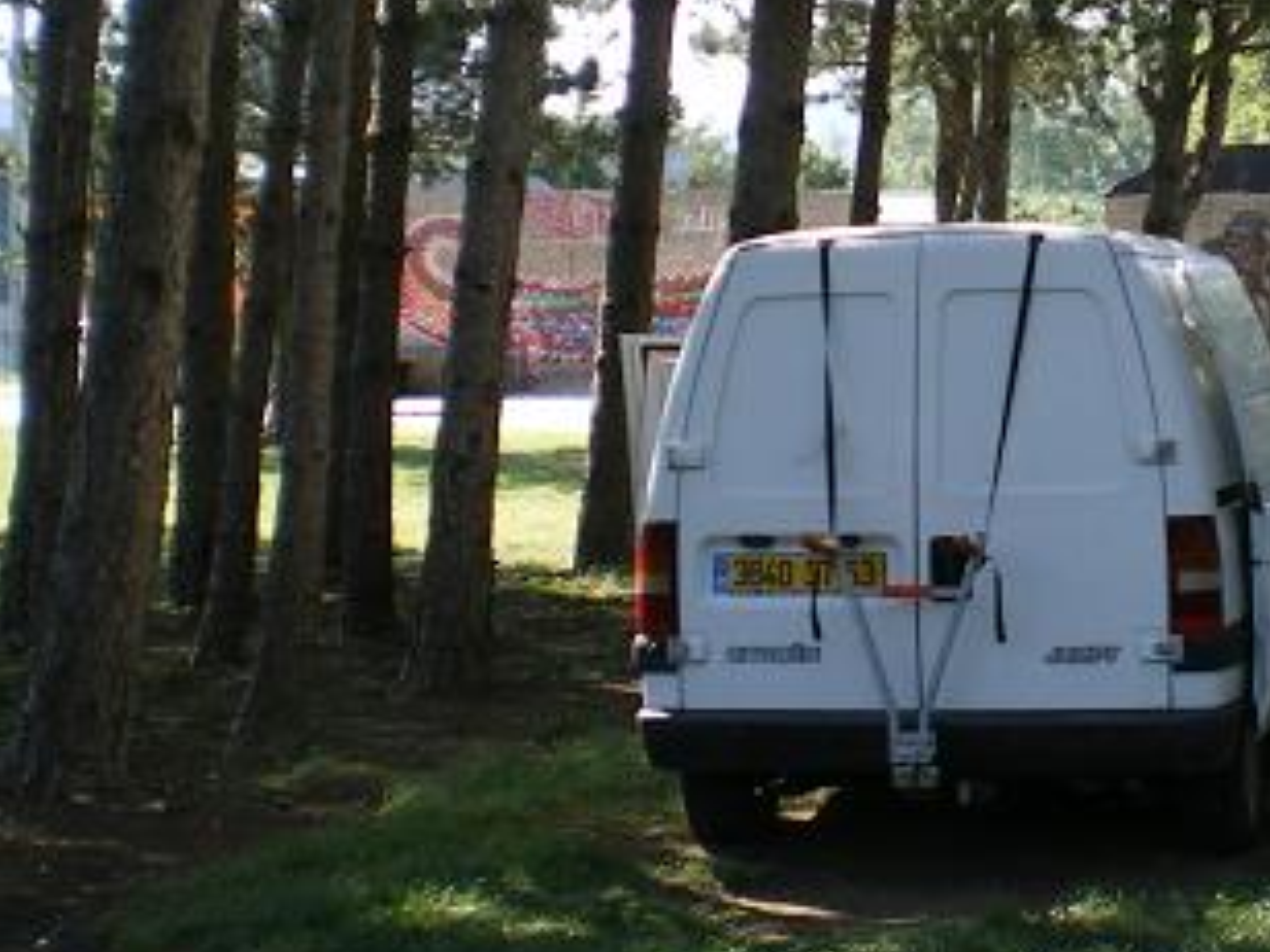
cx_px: 1117
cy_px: 416
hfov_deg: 24.1
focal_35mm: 79
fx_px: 2898
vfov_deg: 18.7
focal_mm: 6.3
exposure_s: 1/160
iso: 64
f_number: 3.1
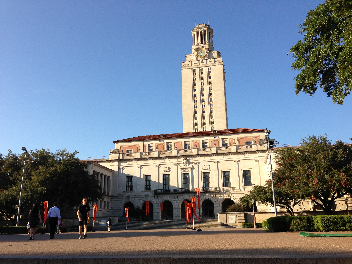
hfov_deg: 55.4
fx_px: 336
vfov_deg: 42.9
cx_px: 176
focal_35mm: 33
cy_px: 132
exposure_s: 1/968
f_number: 2.4
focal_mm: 4.13
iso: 50
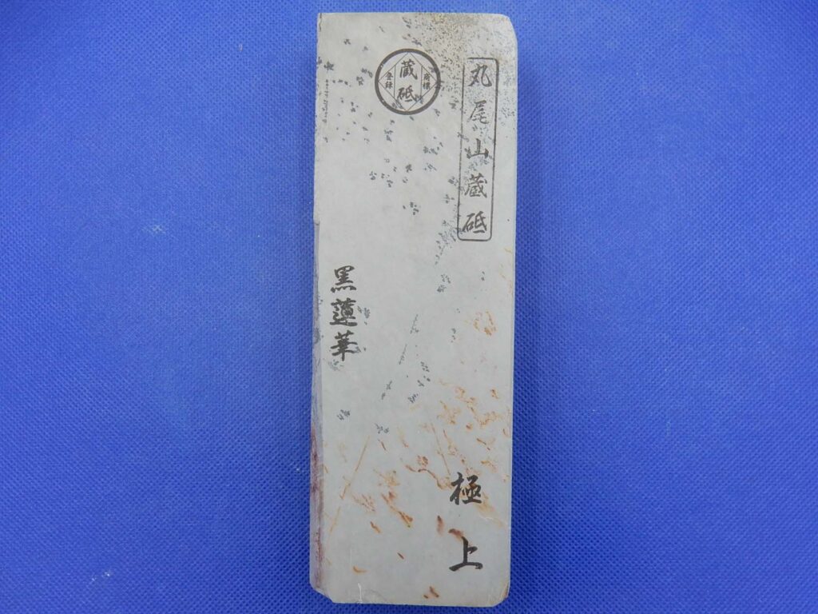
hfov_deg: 69.4
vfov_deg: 54.9
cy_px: 307
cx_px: 409
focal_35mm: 25
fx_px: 591
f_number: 3.7
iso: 125
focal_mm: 4.5
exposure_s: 1/80
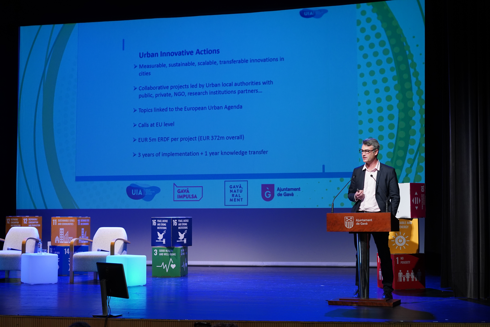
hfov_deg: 31.4
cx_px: 245
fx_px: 871
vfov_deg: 21.2
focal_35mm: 64
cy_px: 164
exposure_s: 1/100
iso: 3200
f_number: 4.5
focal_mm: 64
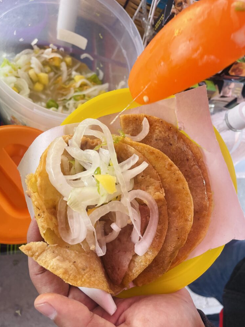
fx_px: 255
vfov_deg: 65.3
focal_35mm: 27
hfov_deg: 51.4
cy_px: 169
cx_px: 125
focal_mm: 4.2
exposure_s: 1/117
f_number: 1.6
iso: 125
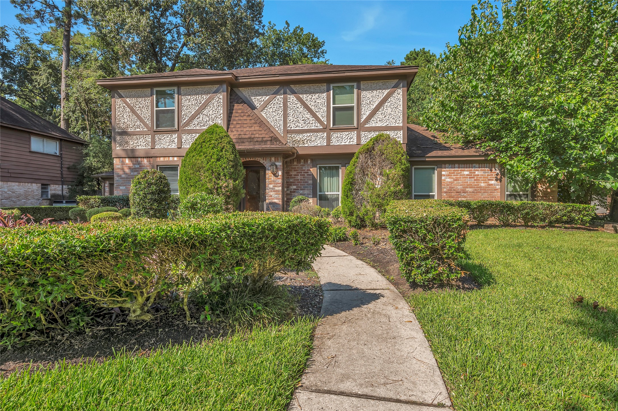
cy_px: 206
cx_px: 309
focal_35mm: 18
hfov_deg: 88.5
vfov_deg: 65.9
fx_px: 317
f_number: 8
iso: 400
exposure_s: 1/320
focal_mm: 18.5
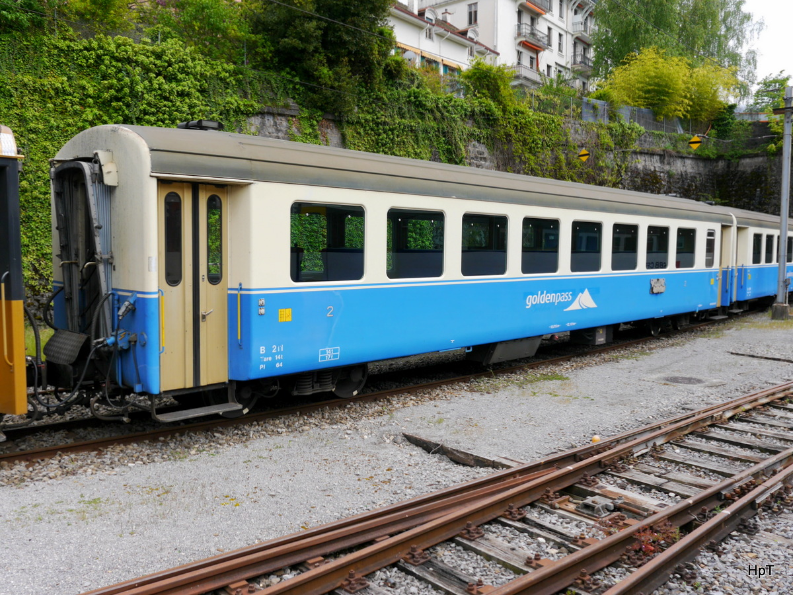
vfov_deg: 46.8
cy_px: 298
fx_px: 687
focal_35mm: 30
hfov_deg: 60.0
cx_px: 396
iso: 160
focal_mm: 15
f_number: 6.3
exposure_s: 1/400
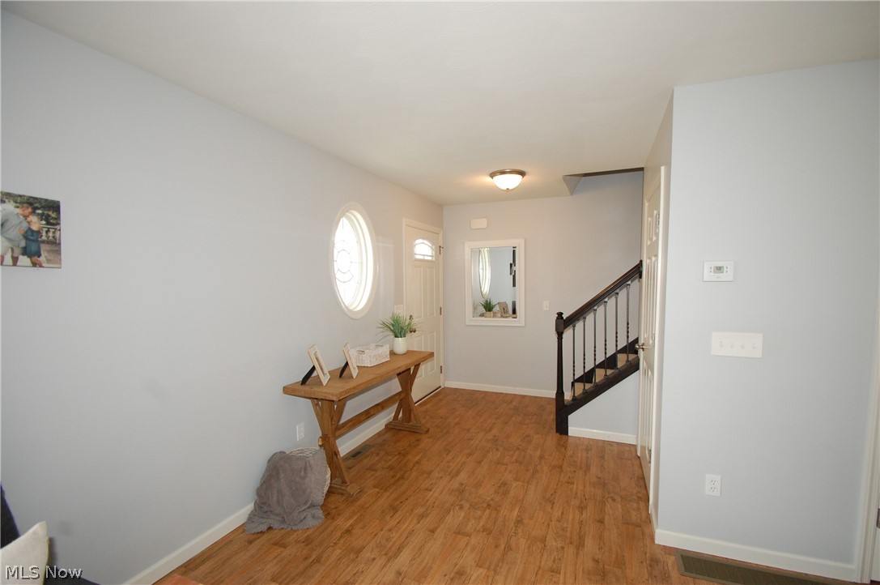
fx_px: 366
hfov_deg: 100.5
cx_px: 440
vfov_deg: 77.2
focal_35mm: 15
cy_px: 292
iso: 800
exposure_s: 1/60
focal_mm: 10
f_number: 5.6
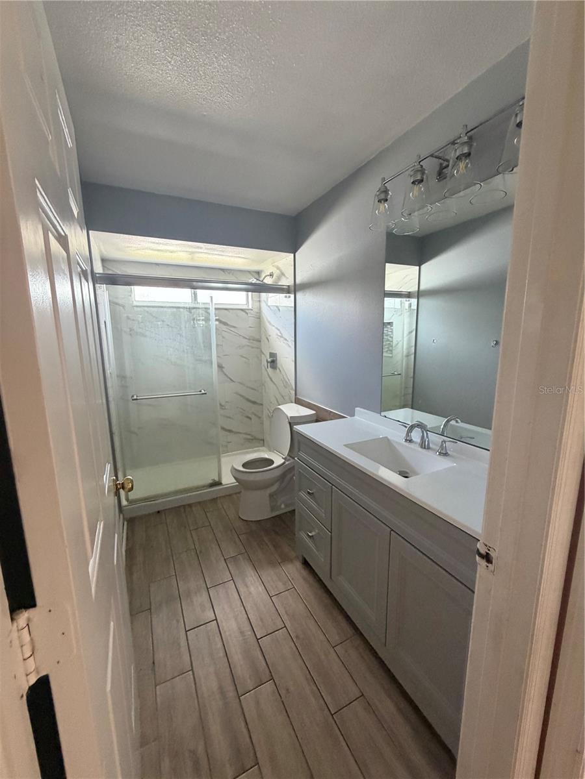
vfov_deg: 102.1
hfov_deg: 85.7
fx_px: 315
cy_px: 390
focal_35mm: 14
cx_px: 292
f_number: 2.2
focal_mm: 2.22
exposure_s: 1/84
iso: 320
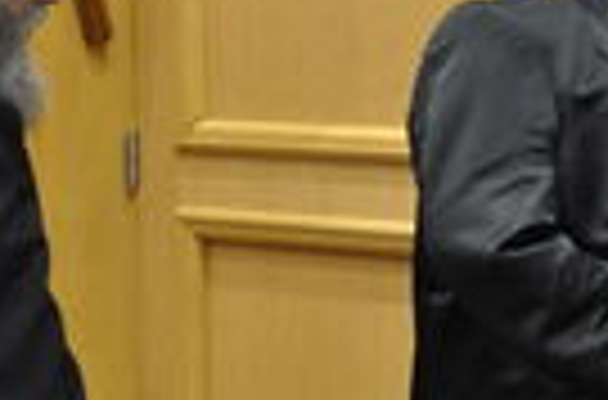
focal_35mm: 196
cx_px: 698
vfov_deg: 7.0
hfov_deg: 10.4
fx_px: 3299
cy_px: 240
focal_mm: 44
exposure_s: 1/50
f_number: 5
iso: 1250
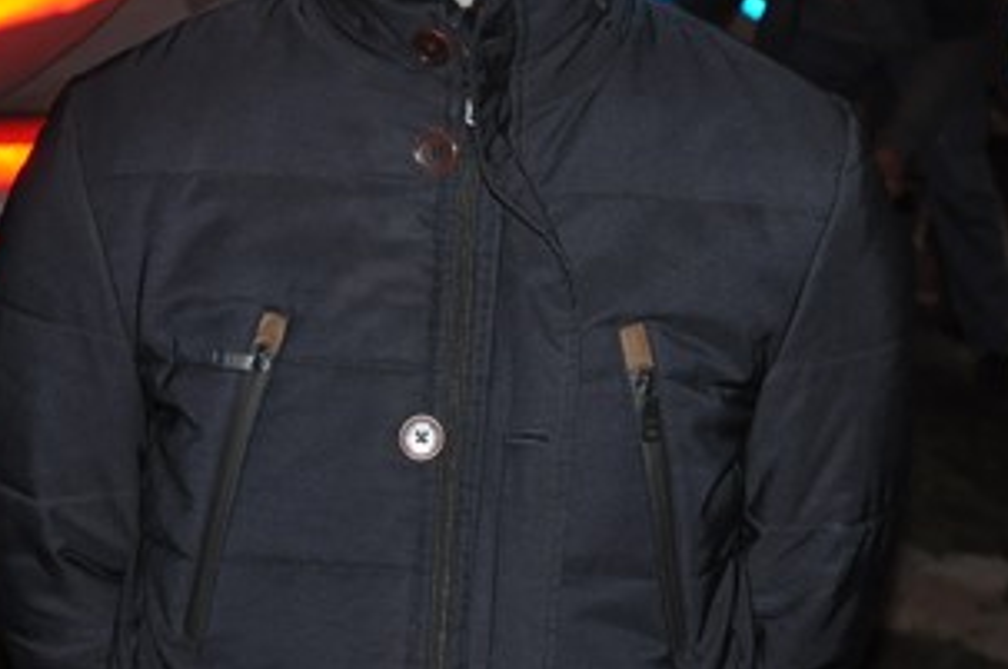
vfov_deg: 13.1
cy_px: 70
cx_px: 556
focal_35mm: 103
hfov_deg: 19.9
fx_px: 2879
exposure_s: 1/60
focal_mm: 32
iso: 1000
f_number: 4.2
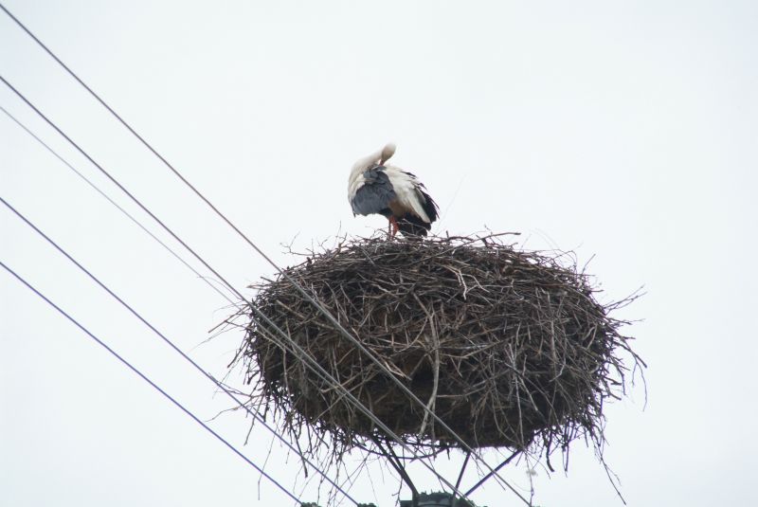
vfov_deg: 5.2
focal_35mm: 263
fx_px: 5543
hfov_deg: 7.8
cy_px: 254
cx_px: 379
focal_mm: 175
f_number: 6
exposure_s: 1/180
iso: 200
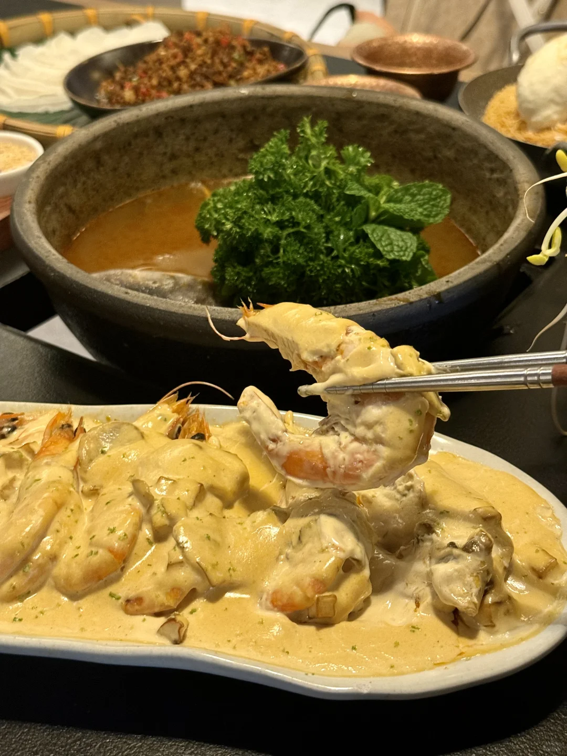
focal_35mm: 48
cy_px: 378
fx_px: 1048
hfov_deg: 30.3
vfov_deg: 39.7
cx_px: 284
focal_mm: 6.76
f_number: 1.78
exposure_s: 1/40
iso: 400
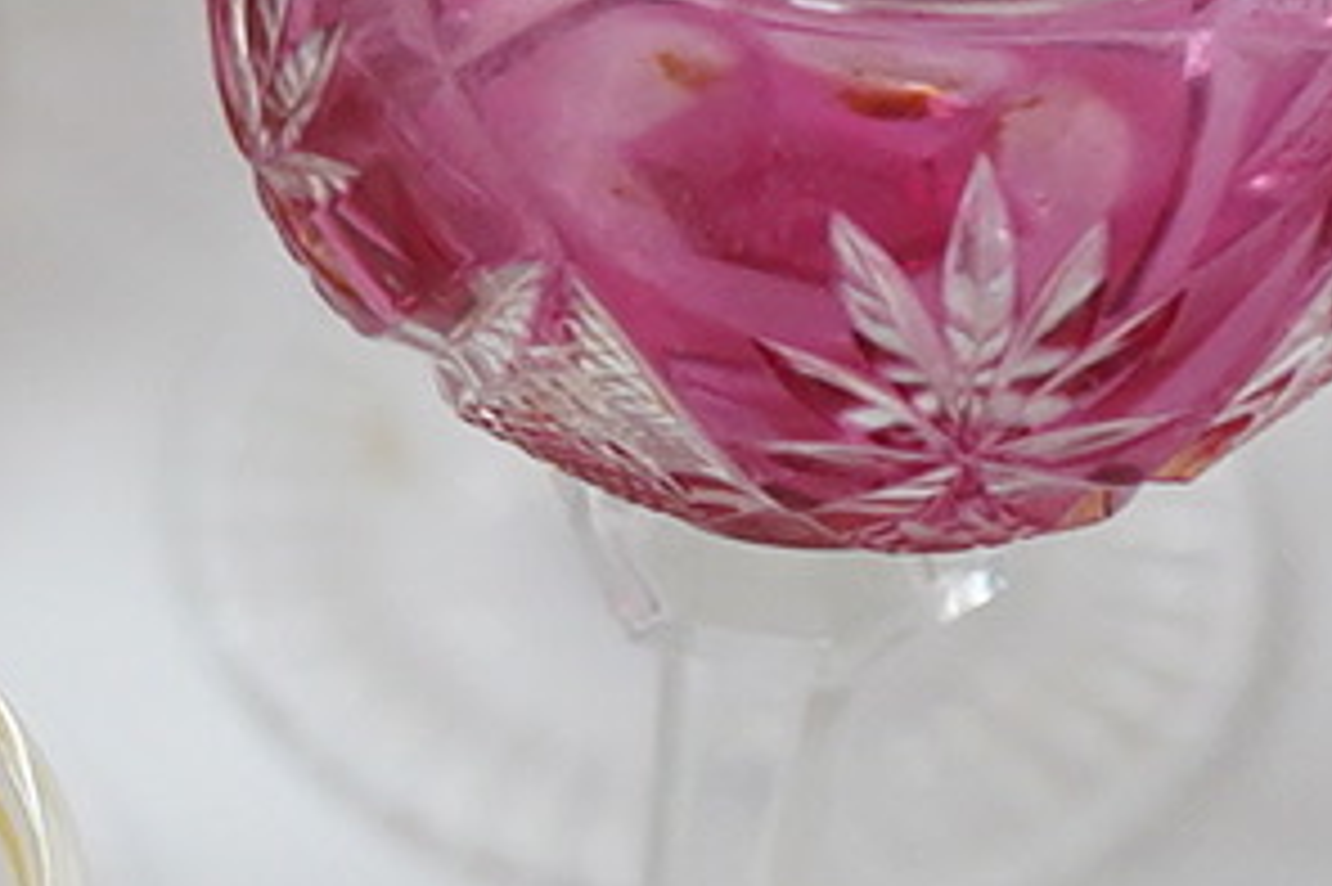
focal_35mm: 299
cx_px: -842
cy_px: 1664
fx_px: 11056
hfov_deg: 6.8
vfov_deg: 4.5
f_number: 3.5
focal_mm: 30
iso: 1250
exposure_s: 1/125
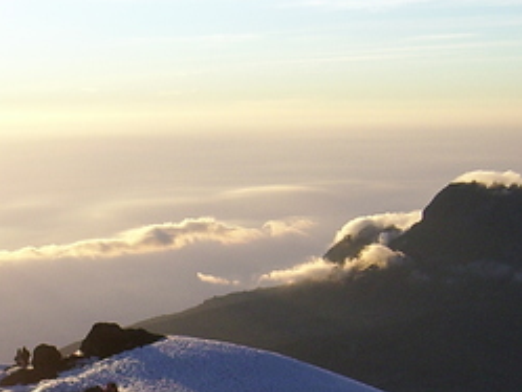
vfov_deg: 13.8
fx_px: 1584
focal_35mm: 105
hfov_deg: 18.3
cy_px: 443
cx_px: 27
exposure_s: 1/706
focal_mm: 5.95
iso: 50
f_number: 2.8
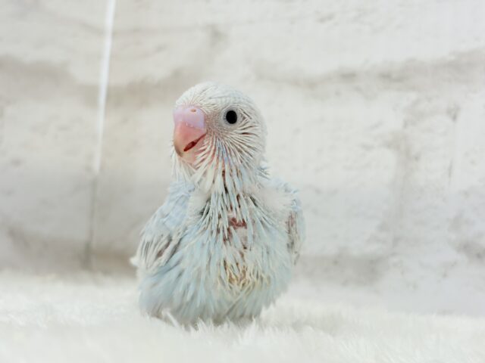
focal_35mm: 52
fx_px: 729
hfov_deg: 36.8
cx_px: 242
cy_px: 182
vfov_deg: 28.0
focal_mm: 5.96
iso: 80
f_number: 1.6
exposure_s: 1/100
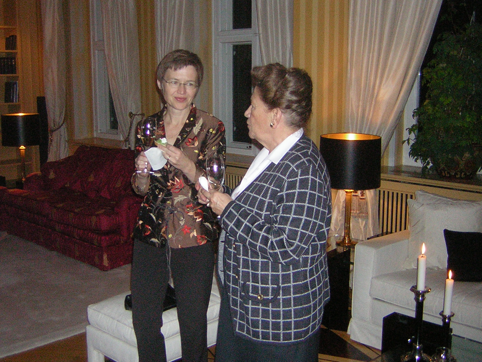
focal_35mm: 43
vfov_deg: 33.6
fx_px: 599
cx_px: 241
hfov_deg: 43.9
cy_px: 181
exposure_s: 1/60.1
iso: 200
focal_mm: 5.6
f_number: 2.8
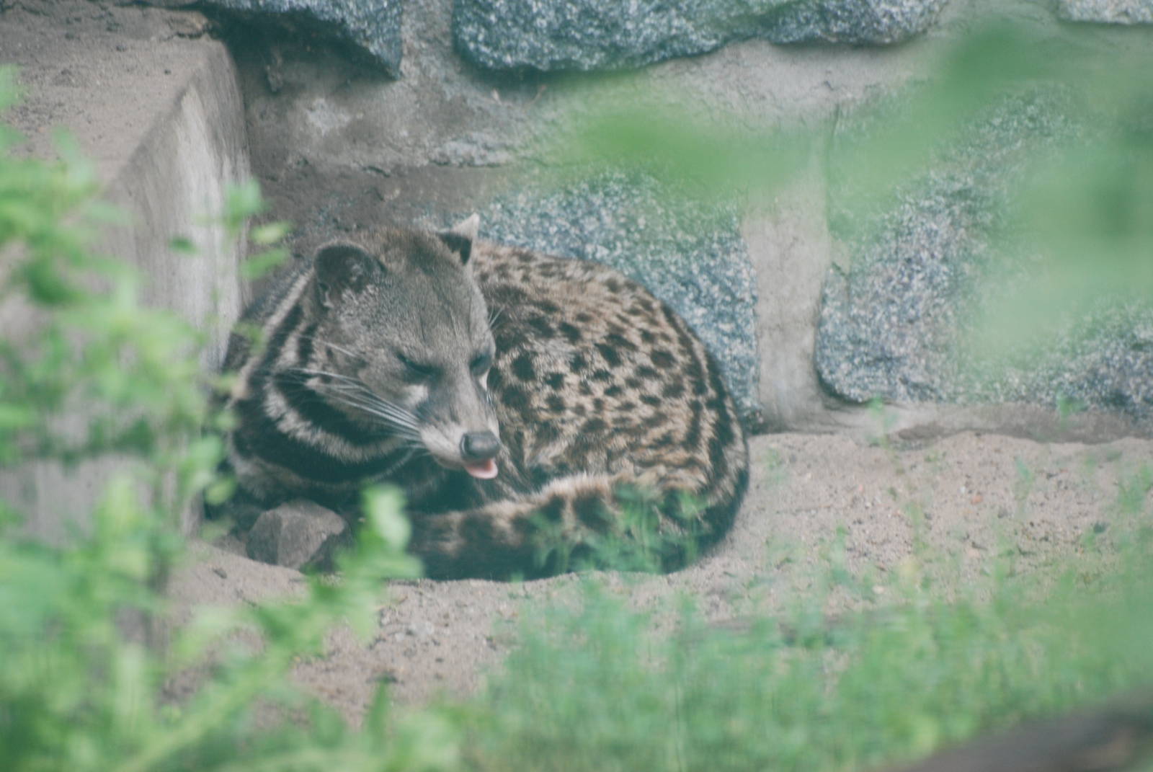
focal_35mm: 450
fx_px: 14429
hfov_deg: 4.6
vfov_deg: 3.1
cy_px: 386
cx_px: 576
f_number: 5.6
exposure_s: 1/80
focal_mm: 300
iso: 400
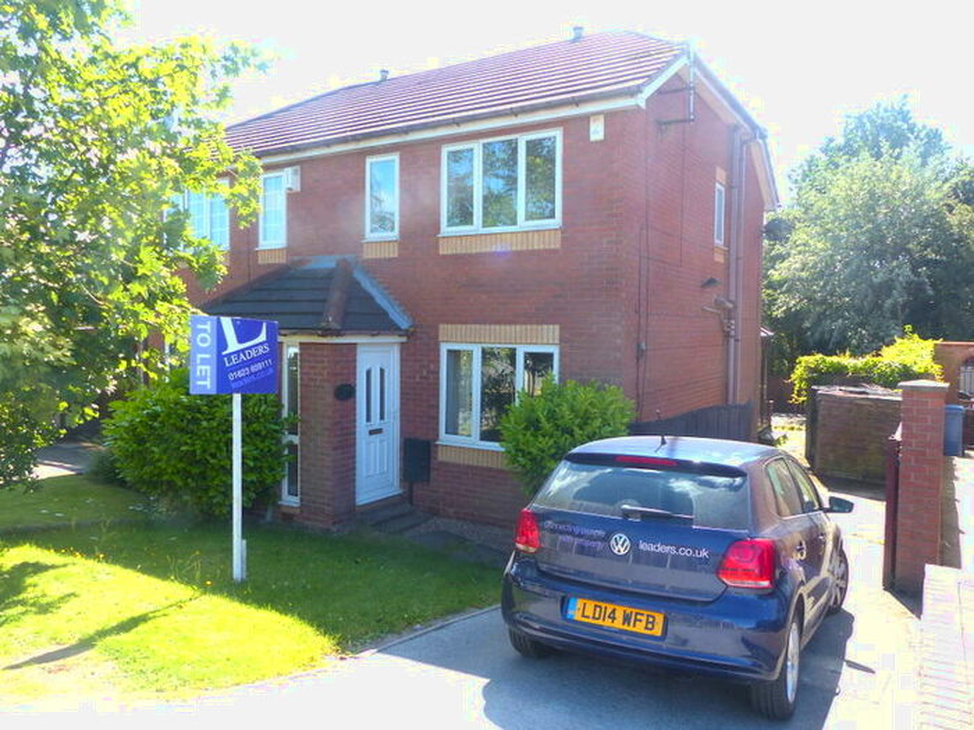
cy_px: 365
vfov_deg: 54.9
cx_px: 487
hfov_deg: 69.4
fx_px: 703
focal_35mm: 25
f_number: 4
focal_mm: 4.5
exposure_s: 1/250
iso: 100
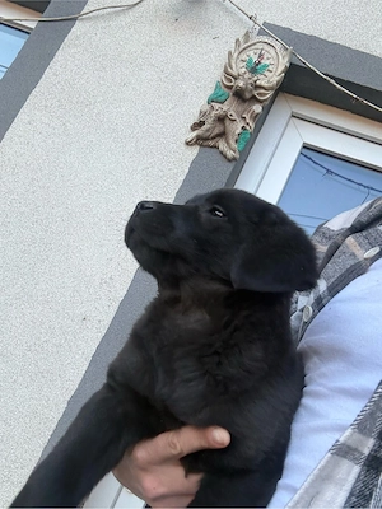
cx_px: 191
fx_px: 441
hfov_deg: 46.8
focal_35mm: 30
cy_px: 254
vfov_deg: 60.0
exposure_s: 1/122
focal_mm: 2.69
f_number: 1.9
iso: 32
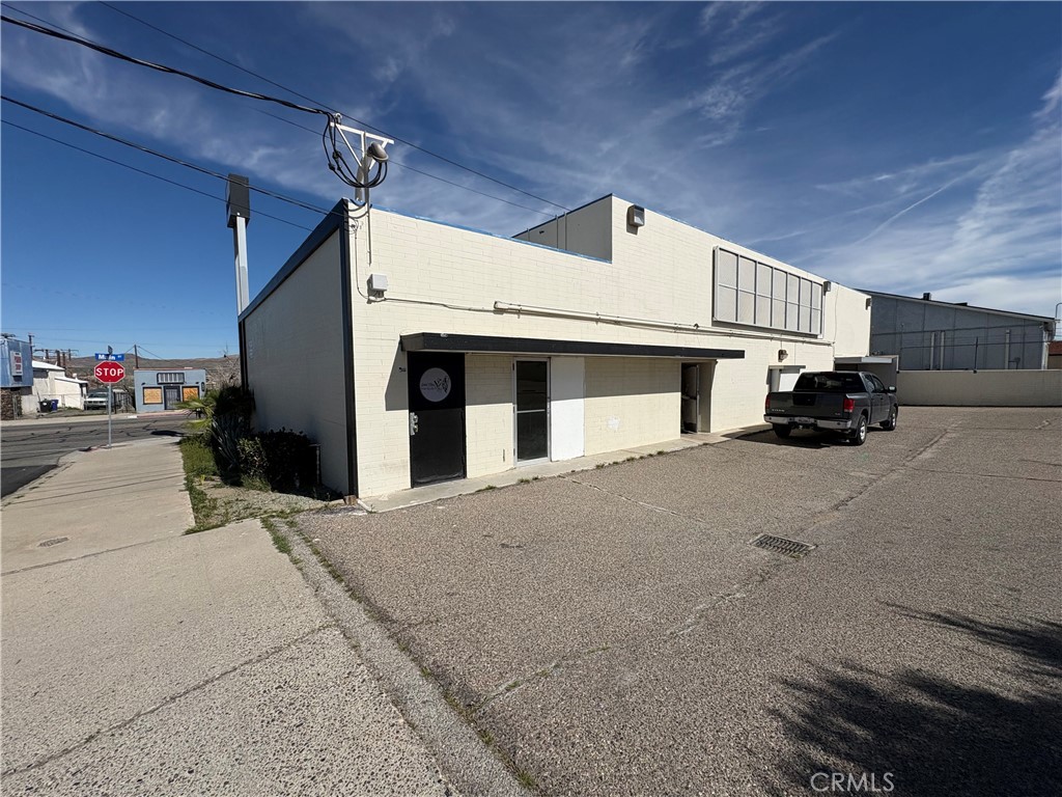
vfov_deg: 85.7
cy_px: 398
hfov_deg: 102.1
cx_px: 531
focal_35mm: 14
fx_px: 430
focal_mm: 2.22
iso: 50
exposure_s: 1/6135
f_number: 2.2
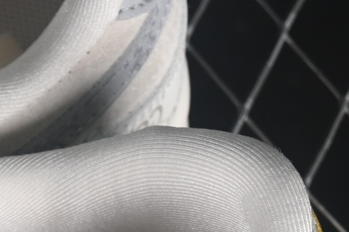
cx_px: -378
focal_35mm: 418
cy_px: 413
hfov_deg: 4.8
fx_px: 4051
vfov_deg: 3.3
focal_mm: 50
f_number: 7.1
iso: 160
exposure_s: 1/80
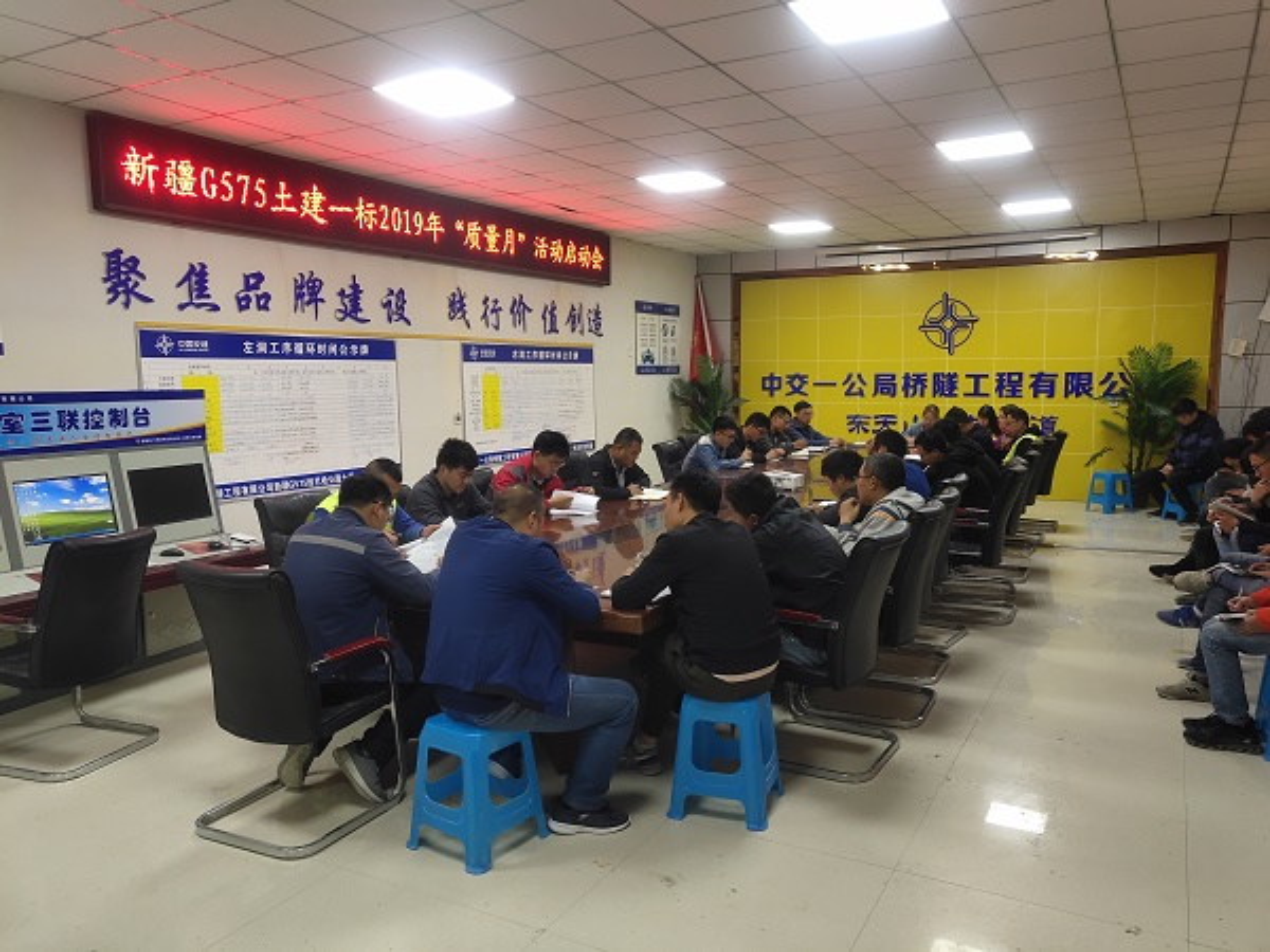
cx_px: 635
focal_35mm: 30
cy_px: 476
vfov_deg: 46.8
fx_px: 1101
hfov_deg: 60.0
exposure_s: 1/50
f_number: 1.8
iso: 162
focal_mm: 4.35
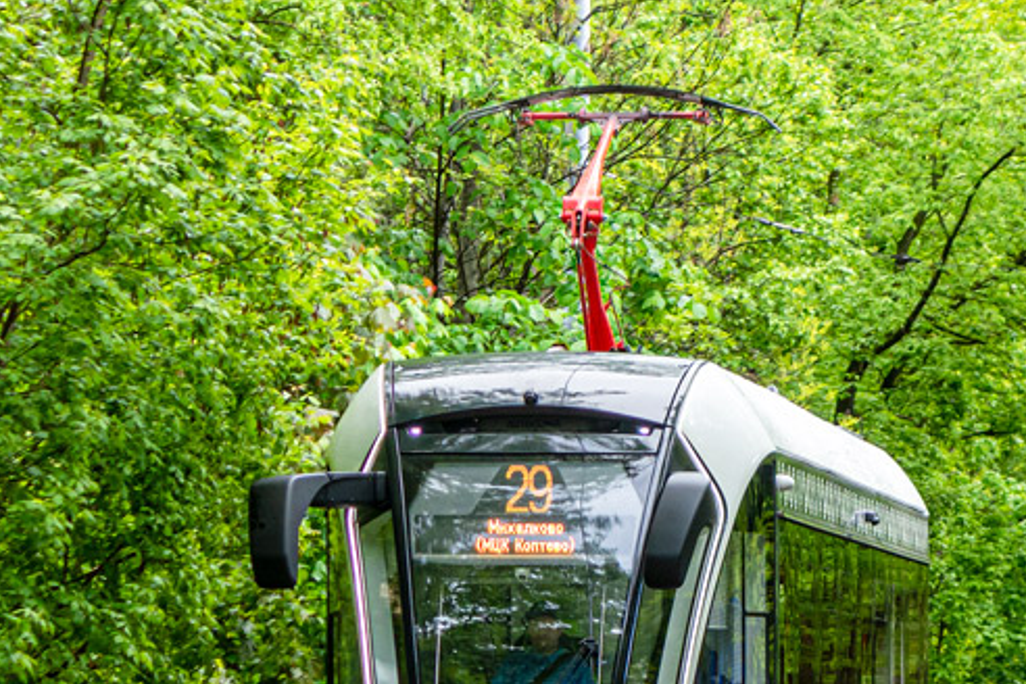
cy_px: 434
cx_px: 626
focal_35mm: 244
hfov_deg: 8.4
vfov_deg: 5.6
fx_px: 6953
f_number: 4.9
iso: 200
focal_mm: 37.1
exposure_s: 1/100
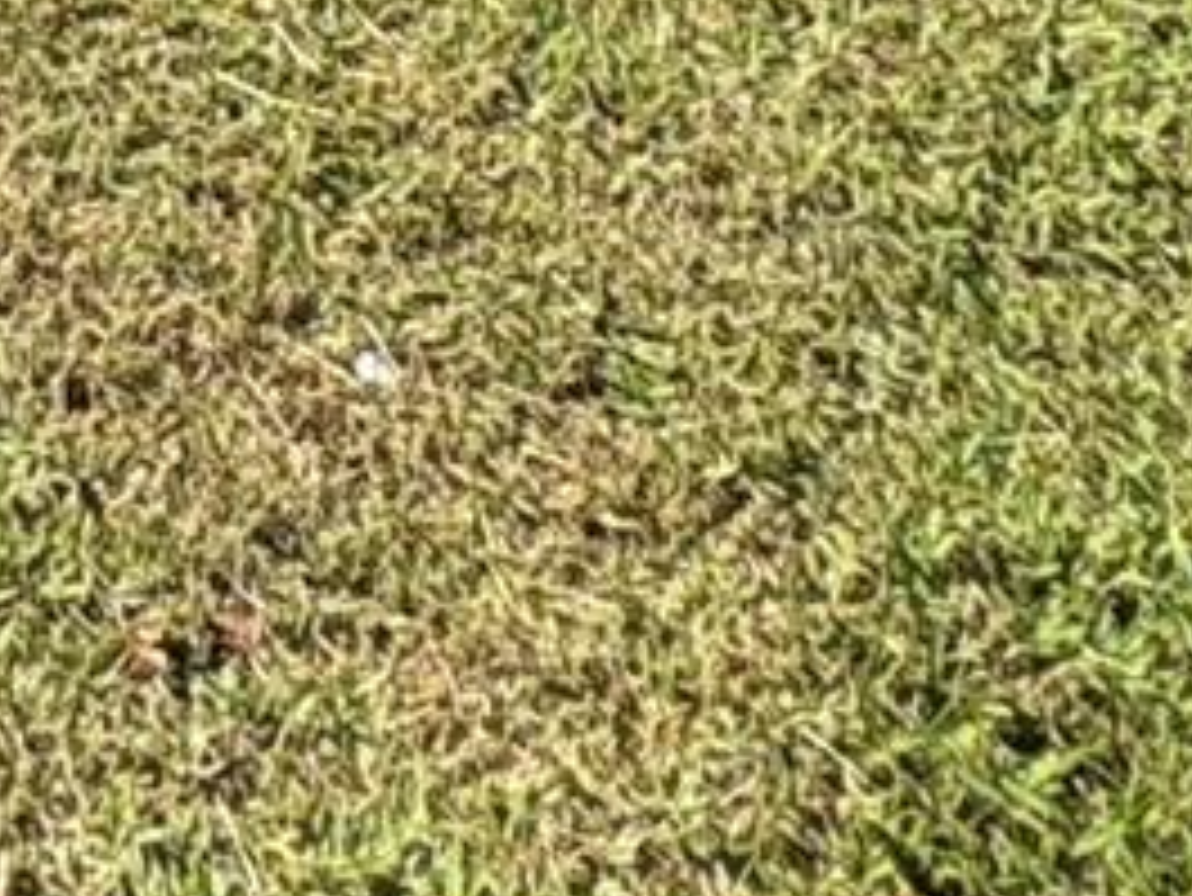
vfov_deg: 9.3
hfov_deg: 13.8
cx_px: -1552
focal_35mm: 108
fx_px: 3721
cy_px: -2134
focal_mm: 2.22
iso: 40
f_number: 2.2
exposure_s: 1/522
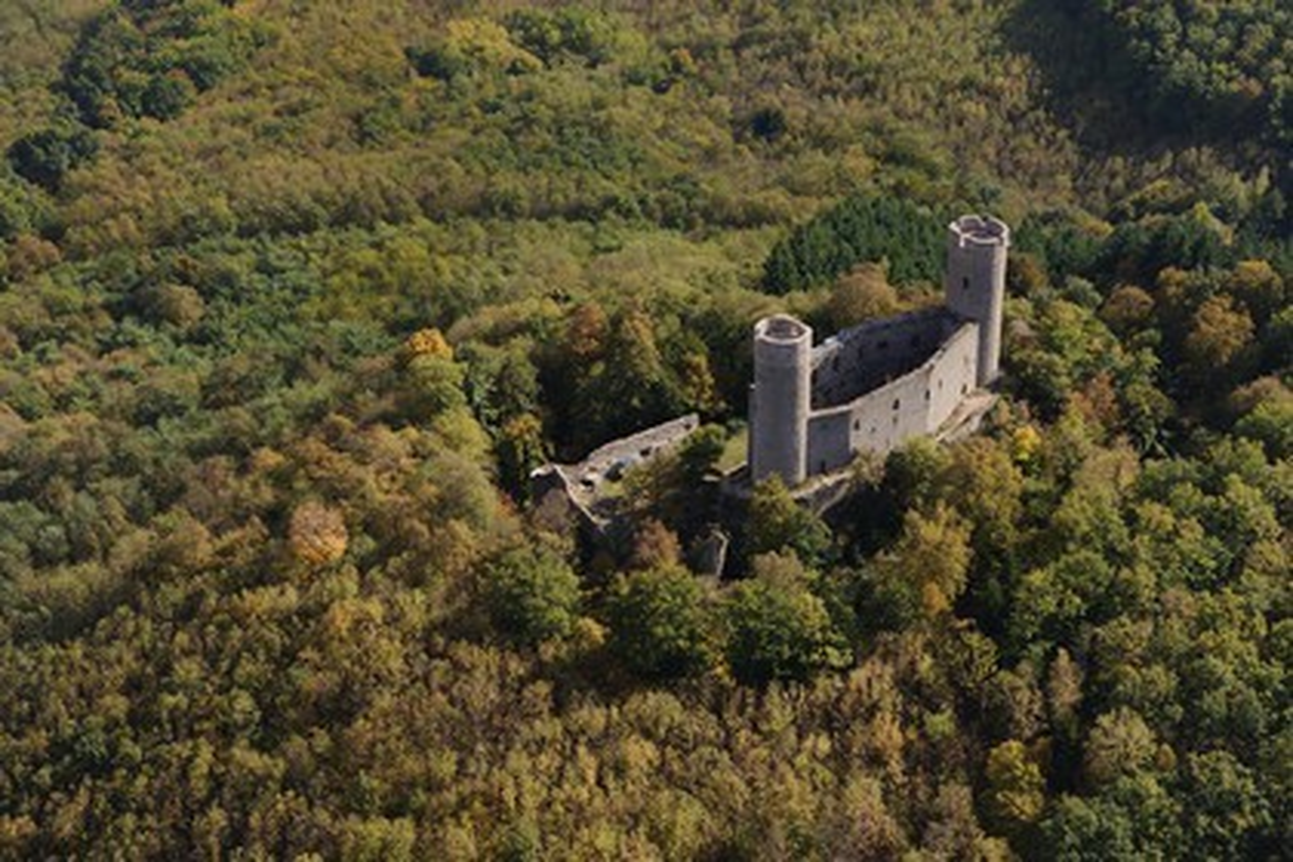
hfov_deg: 30.5
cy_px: 431
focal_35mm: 66
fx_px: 2370
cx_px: 646
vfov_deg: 20.6
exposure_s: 1/640
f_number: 5
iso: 200
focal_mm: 66
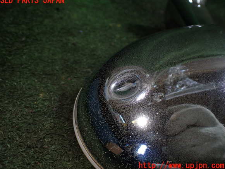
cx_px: 110
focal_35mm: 31
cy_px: 83
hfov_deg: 58.4
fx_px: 201
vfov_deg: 45.4
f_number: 2.3
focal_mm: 5.4
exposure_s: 1/125
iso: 320
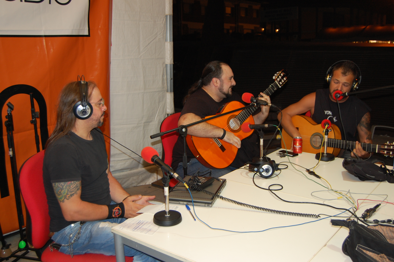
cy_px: 131
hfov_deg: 55.1
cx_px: 197
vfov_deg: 38.3
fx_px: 377
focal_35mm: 34
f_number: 3.8
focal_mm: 23
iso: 400
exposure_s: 1/60
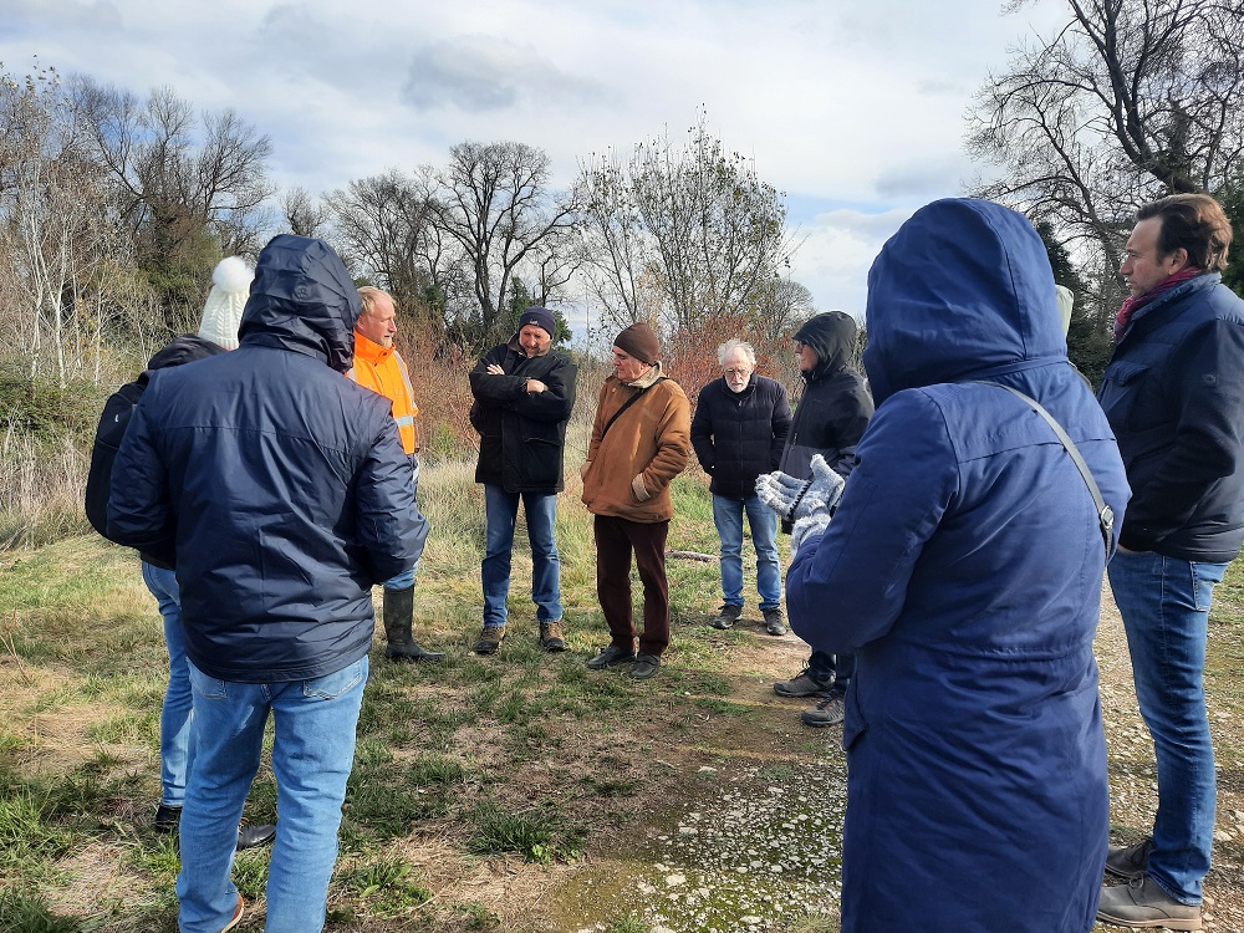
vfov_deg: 54.9
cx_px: 622
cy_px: 466
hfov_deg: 69.4
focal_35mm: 25
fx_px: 898
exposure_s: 1/568
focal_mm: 4.6
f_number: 2
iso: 32
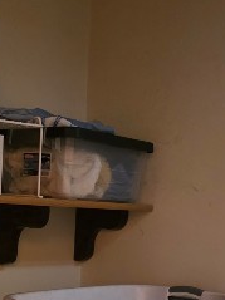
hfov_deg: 19.8
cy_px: 360
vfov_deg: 24.0
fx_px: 642
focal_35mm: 74
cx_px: 62
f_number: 1.7
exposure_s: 1/40
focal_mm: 6.3
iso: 1600
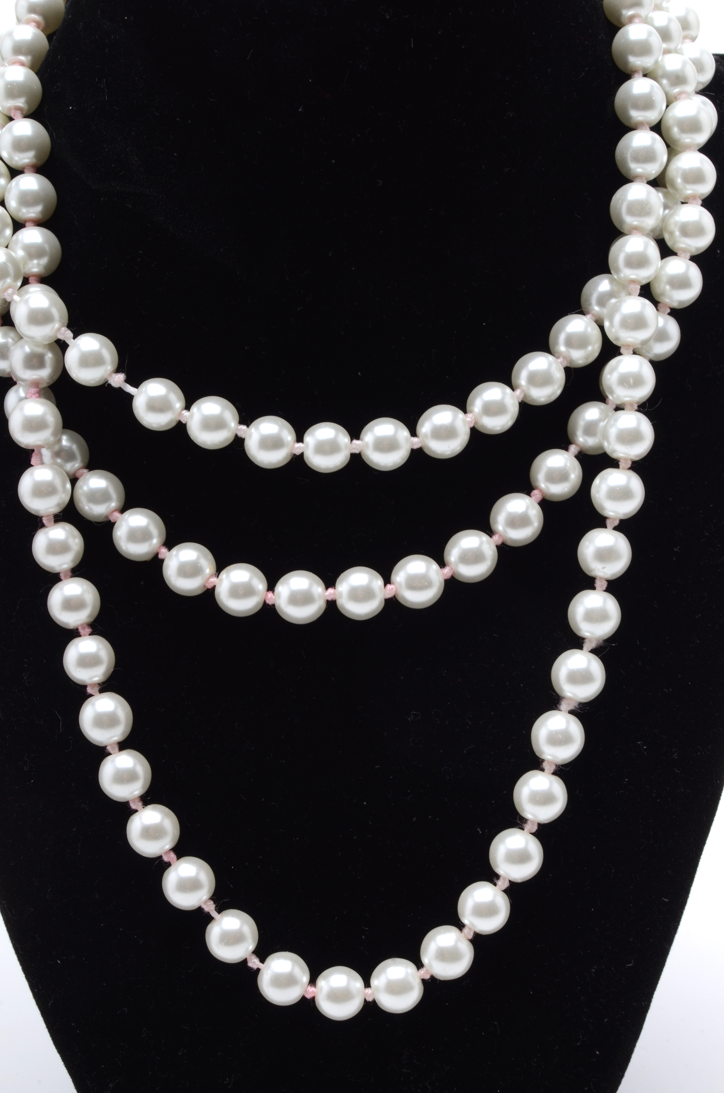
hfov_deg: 18.1
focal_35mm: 75
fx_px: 2273
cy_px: 546
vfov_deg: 27.0
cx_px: 362
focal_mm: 50
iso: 160
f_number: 22
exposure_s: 1/125
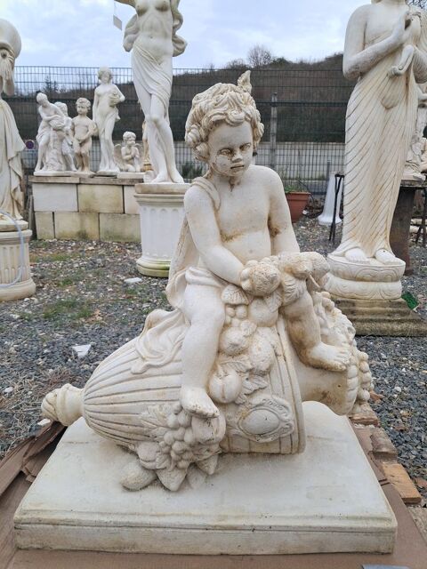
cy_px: 284
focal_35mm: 27
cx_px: 214
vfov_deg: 65.3
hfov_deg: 51.4
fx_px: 444
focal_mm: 4
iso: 50
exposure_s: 1/50
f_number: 1.8
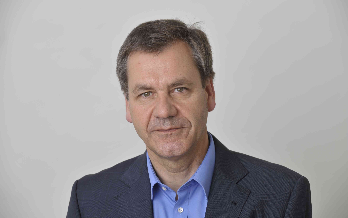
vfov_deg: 9.9
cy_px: 106
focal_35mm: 133
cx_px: 173
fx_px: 1261
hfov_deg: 15.7
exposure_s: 1/60
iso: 200
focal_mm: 130
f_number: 9
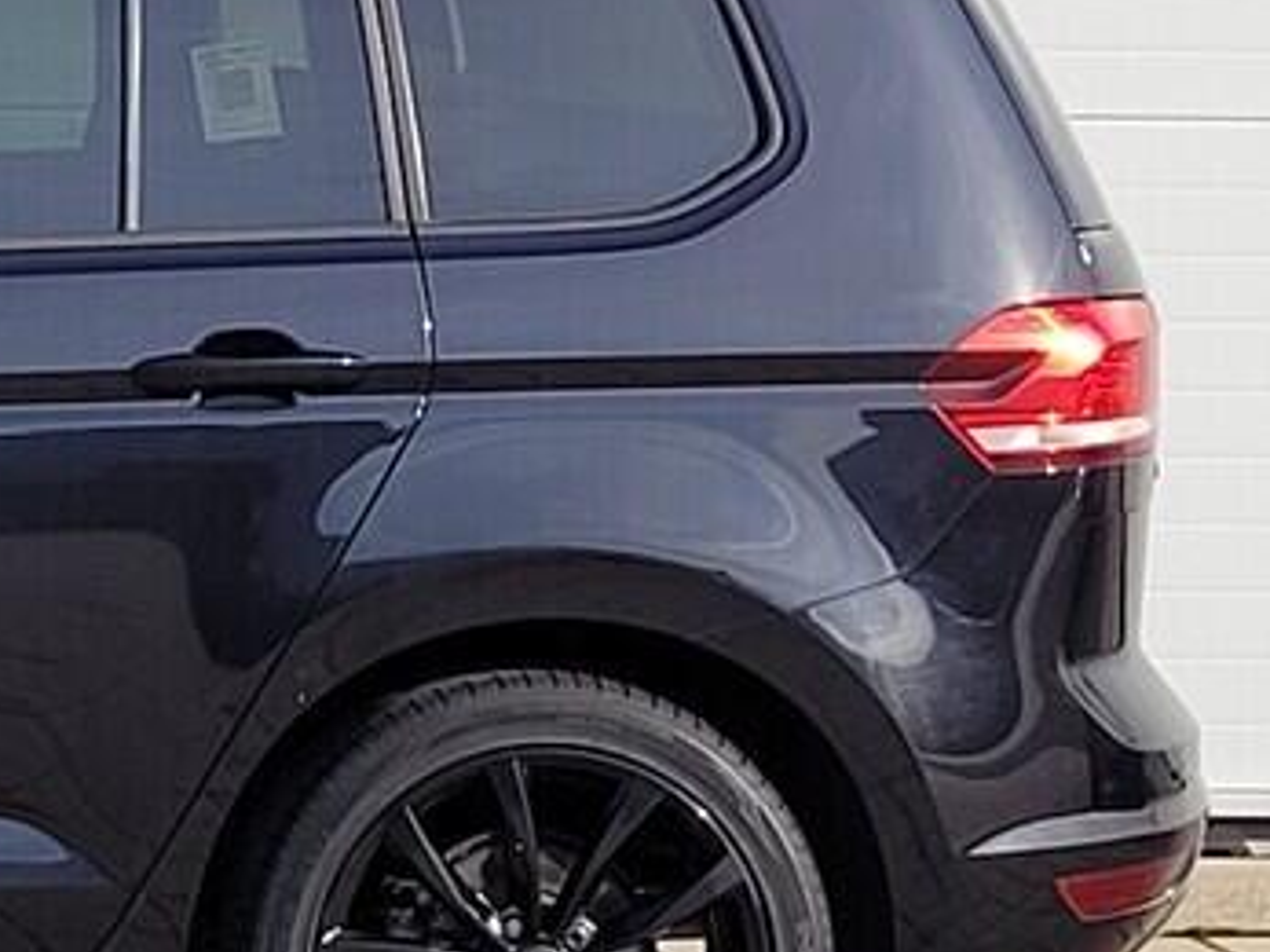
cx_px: -761
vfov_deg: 13.7
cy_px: 527
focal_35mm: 108
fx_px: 3961
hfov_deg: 16.3
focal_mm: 5.4
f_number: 1.8
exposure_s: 1/1593
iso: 40
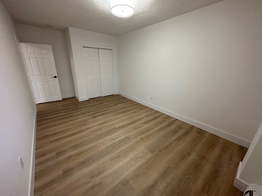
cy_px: 98
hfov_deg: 102.1
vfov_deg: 85.7
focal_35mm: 14
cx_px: 131
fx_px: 106
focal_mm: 2.22
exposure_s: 1/60
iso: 160
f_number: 2.2
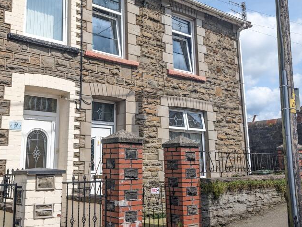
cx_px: 136
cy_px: 95
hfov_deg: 47.7
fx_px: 341
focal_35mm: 39
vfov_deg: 36.8
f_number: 1.68
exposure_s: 1/904
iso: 21
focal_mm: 6.9
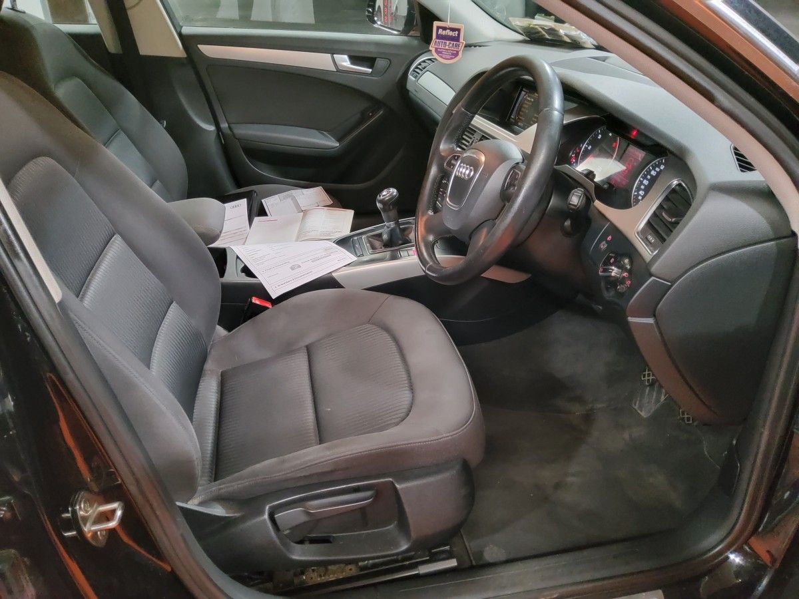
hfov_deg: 67.3
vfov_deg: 53.1
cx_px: 400
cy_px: 300
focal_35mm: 26
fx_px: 600
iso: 1000
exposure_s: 1/50
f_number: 2
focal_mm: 3.08
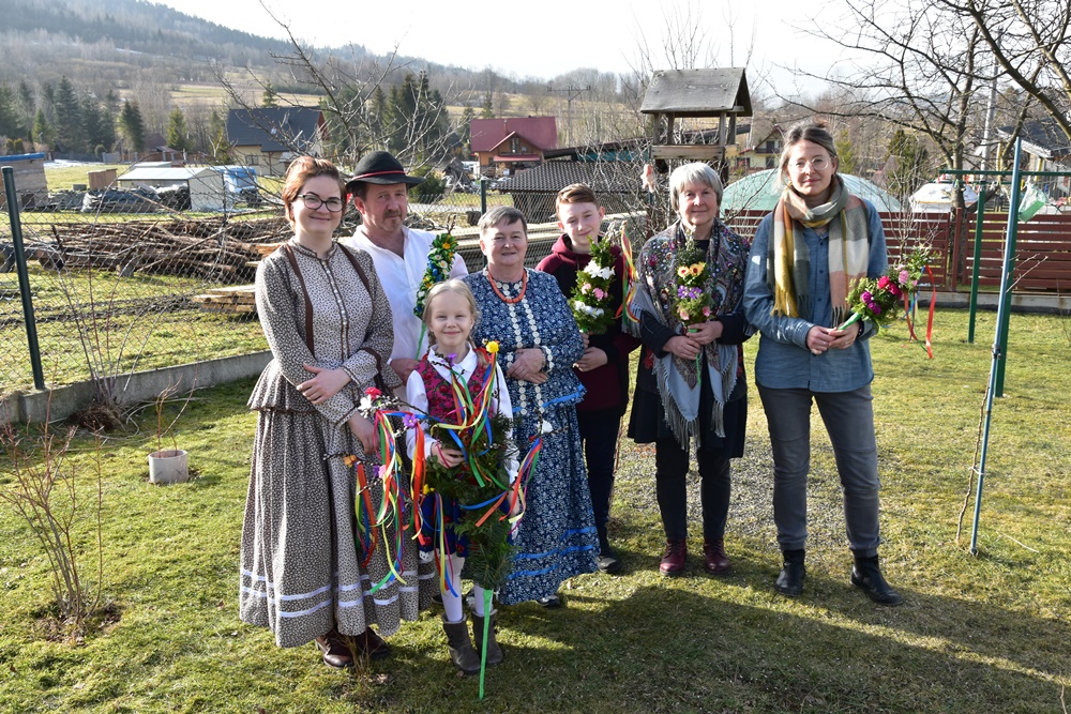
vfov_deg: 40.0
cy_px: 357
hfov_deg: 57.2
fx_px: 982
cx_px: 536
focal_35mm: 33
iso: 400
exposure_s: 1/160
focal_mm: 22
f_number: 9
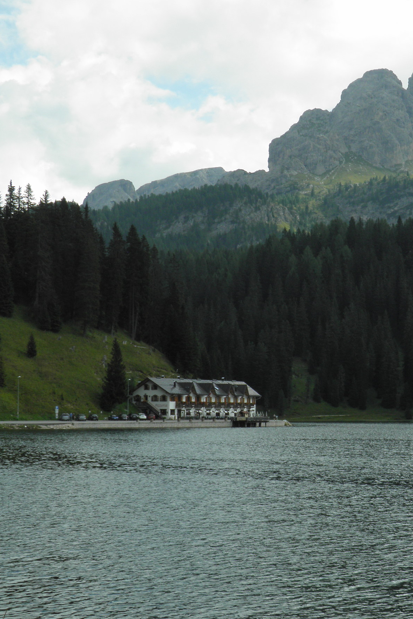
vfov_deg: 29.2
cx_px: 372
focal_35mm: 69
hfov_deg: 19.4
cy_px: 311
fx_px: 1187
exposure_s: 1/250
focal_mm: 8.9
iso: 50
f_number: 5.5
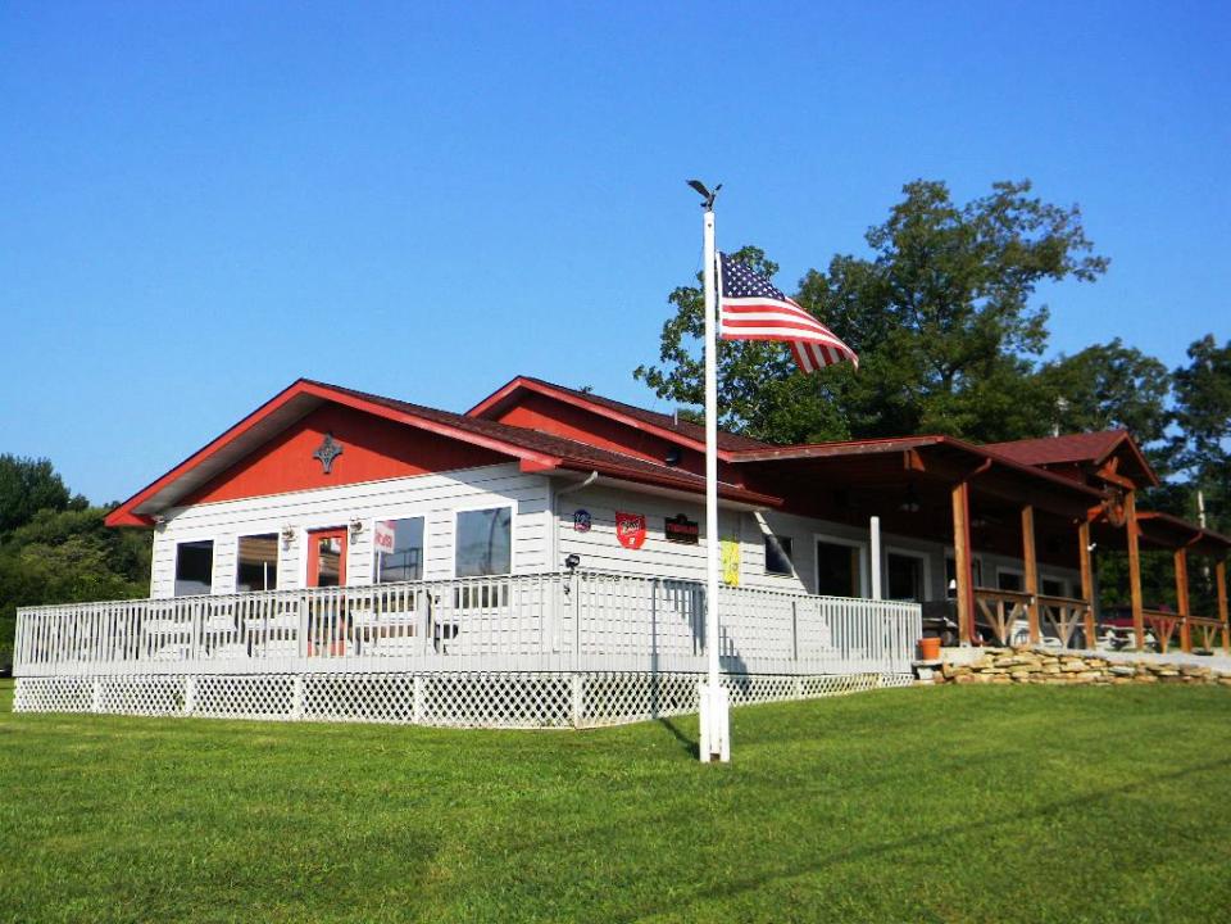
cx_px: 616
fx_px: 1280
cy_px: 462
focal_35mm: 36
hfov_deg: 51.4
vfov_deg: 39.7
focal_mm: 6.4
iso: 80
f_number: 7.4
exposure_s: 1/221
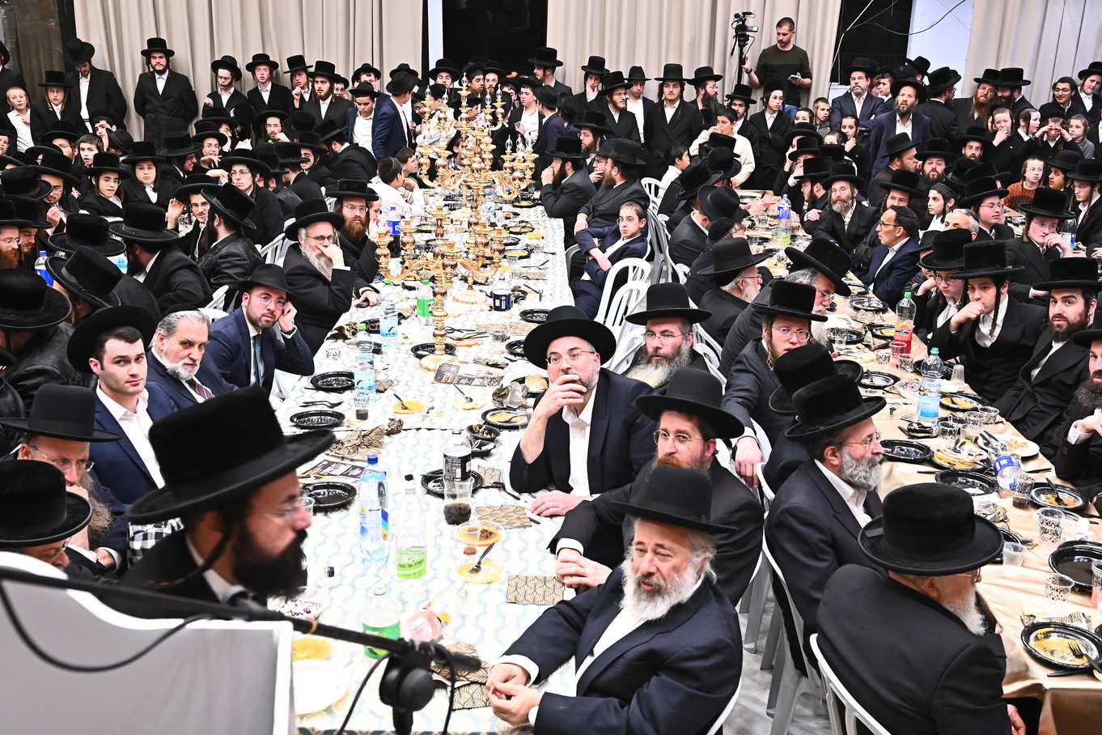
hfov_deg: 51.9
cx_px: 560
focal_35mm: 37
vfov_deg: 35.9
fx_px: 1133
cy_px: 361
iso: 3200
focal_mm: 36
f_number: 6.3
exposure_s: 1/160
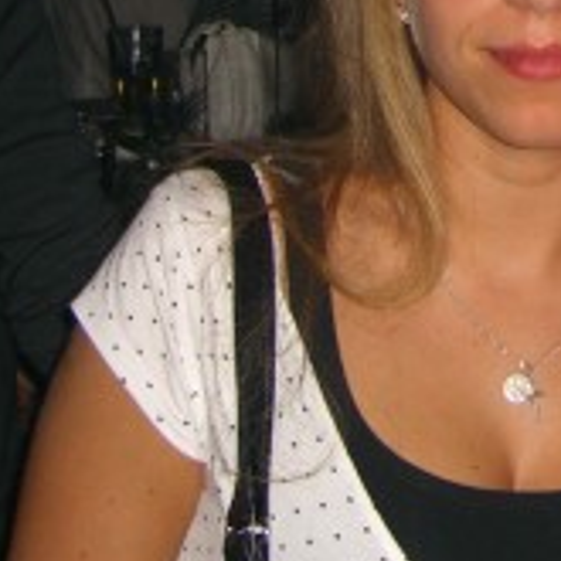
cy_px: -136
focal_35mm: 122
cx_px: 765
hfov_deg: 13.7
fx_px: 2237
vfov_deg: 13.8
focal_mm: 7.9
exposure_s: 1/60
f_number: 2.8
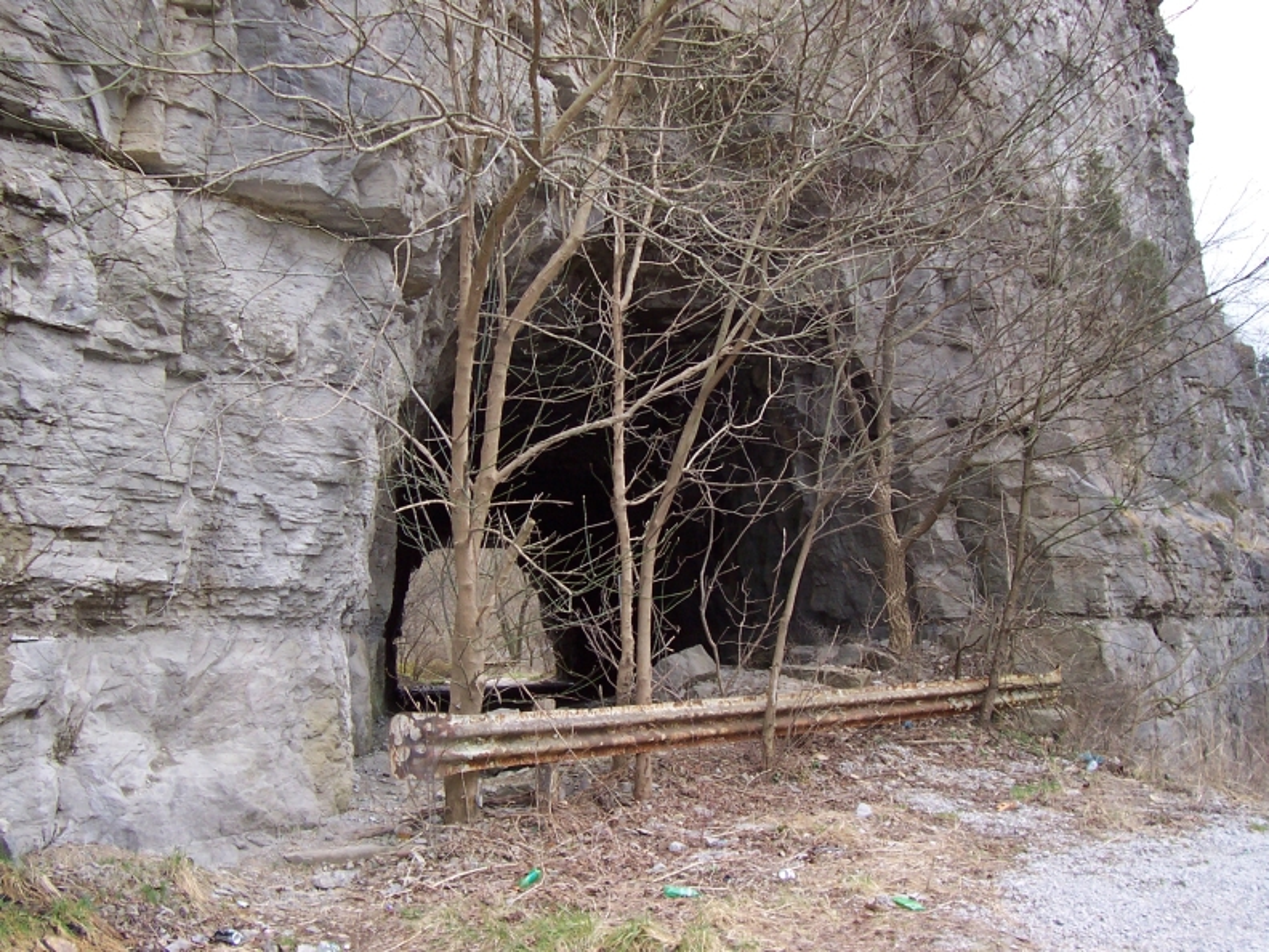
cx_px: 634
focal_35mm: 37
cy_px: 476
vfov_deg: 38.7
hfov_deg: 50.1
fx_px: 1356
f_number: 2.8
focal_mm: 5.6
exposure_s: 1/350
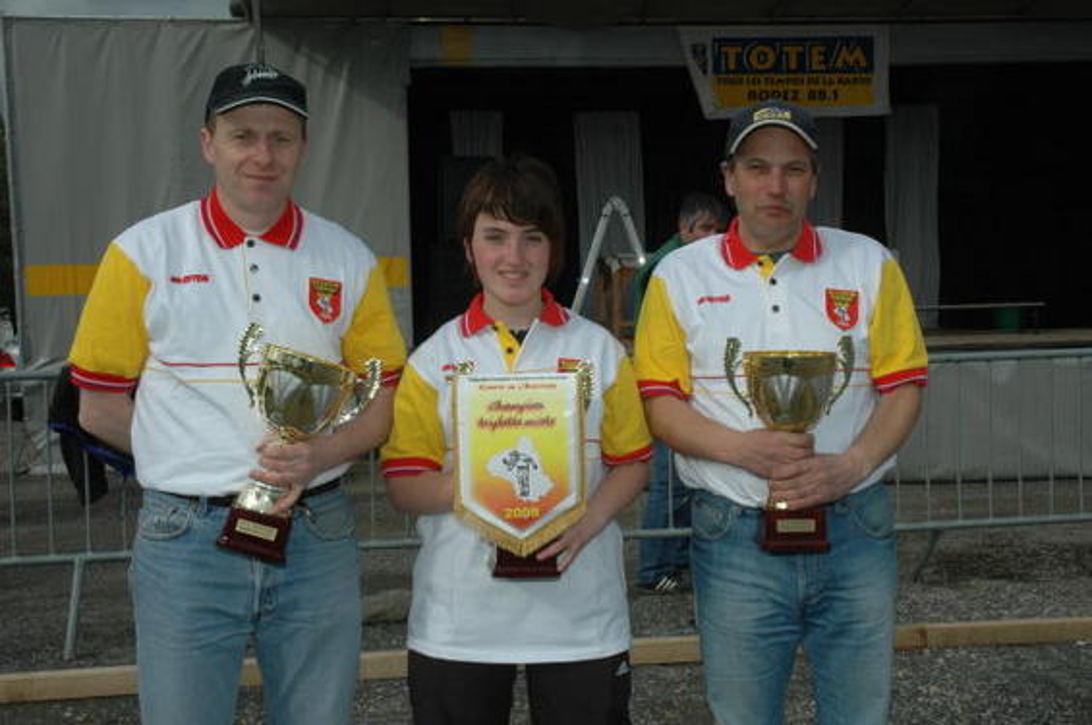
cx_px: 546
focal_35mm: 44
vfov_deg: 30.8
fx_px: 1318
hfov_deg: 45.0
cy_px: 362
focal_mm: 29
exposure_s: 1/500
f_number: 13
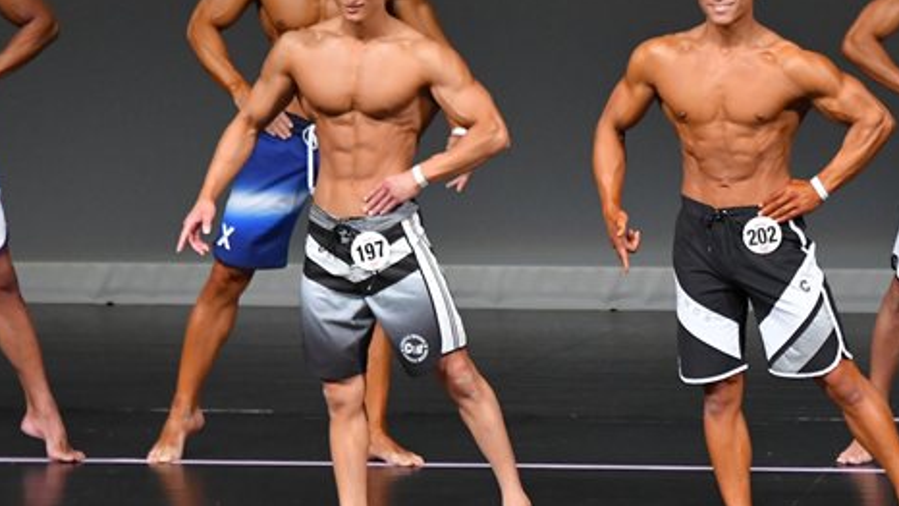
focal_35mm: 470
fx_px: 11203
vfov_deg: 2.6
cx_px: 728
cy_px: 270
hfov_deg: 4.6
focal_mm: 180
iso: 4000
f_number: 5.6
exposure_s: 1/400
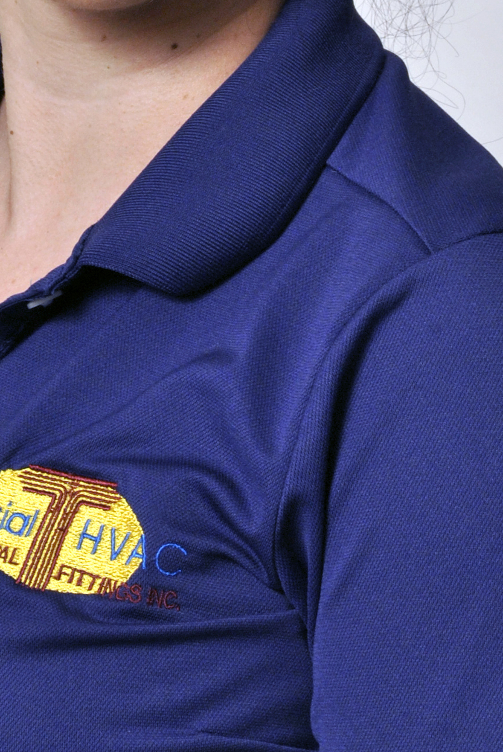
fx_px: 4704
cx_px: 181
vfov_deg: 9.1
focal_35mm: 225
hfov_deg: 6.1
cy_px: 59
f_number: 14
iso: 200
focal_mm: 50
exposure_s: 1/80
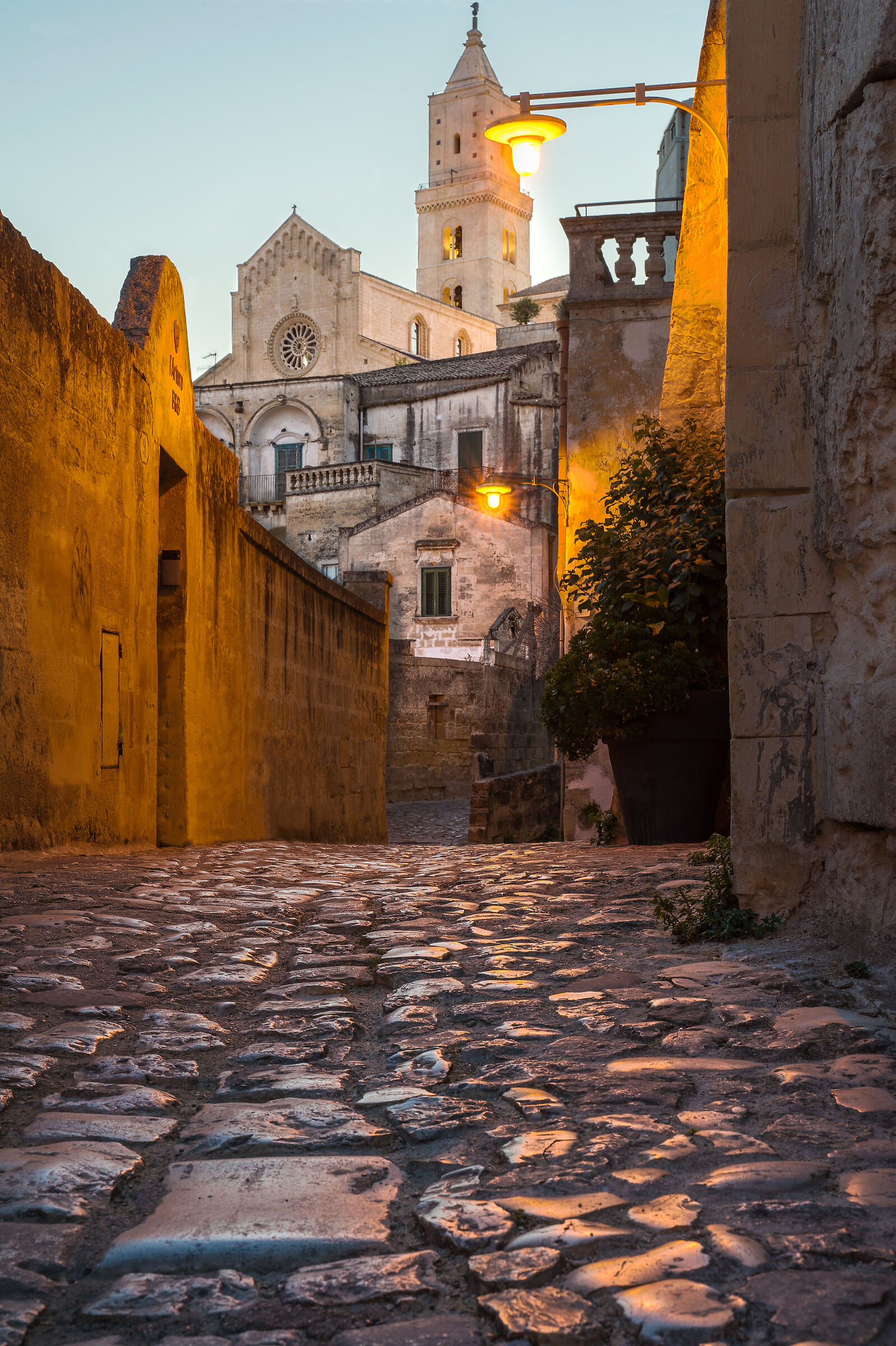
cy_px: 673
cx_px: 448
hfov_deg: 27.5
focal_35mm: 49
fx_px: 1830
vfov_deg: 40.4
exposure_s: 4
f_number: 11
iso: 200
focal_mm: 49
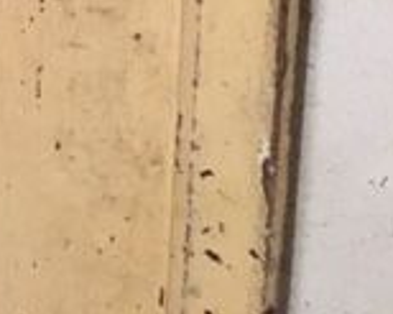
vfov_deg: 11.8
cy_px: -294
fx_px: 1372
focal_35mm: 118
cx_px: -408
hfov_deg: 13.7
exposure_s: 1/20
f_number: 2.2
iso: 200
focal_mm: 4.15
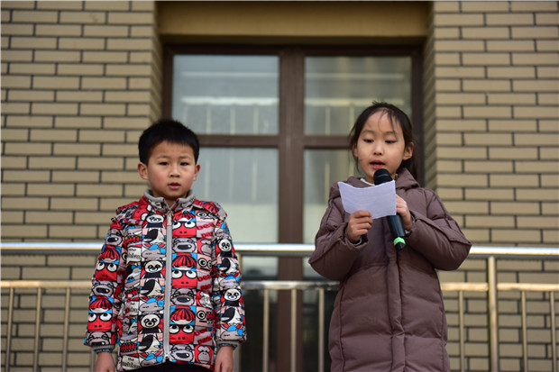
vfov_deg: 21.9
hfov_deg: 32.4
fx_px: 962
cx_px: 280
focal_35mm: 62
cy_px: 186
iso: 800
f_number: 2.8
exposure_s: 1/2000
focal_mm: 62
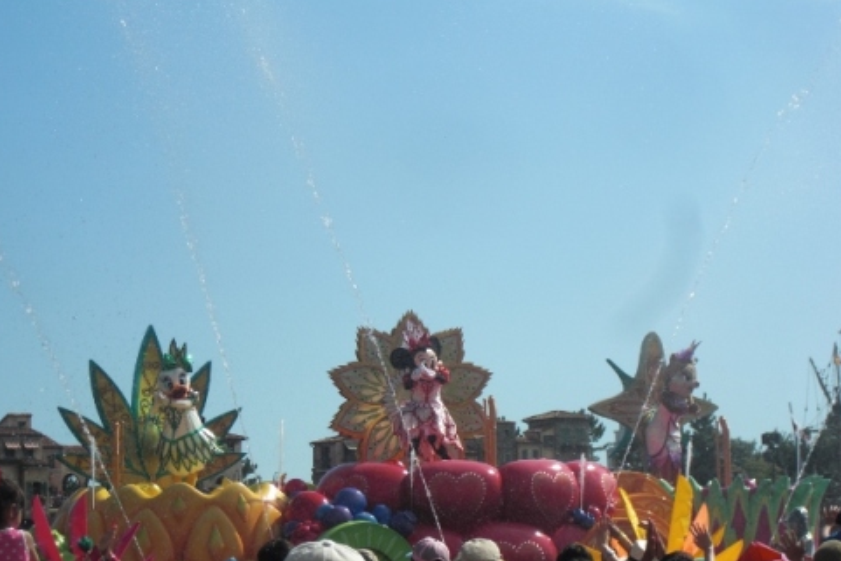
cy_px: 326
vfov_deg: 11.3
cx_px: 413
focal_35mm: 121
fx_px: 2827
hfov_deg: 16.9
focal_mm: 19.6
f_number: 5.8
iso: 50
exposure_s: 1/500
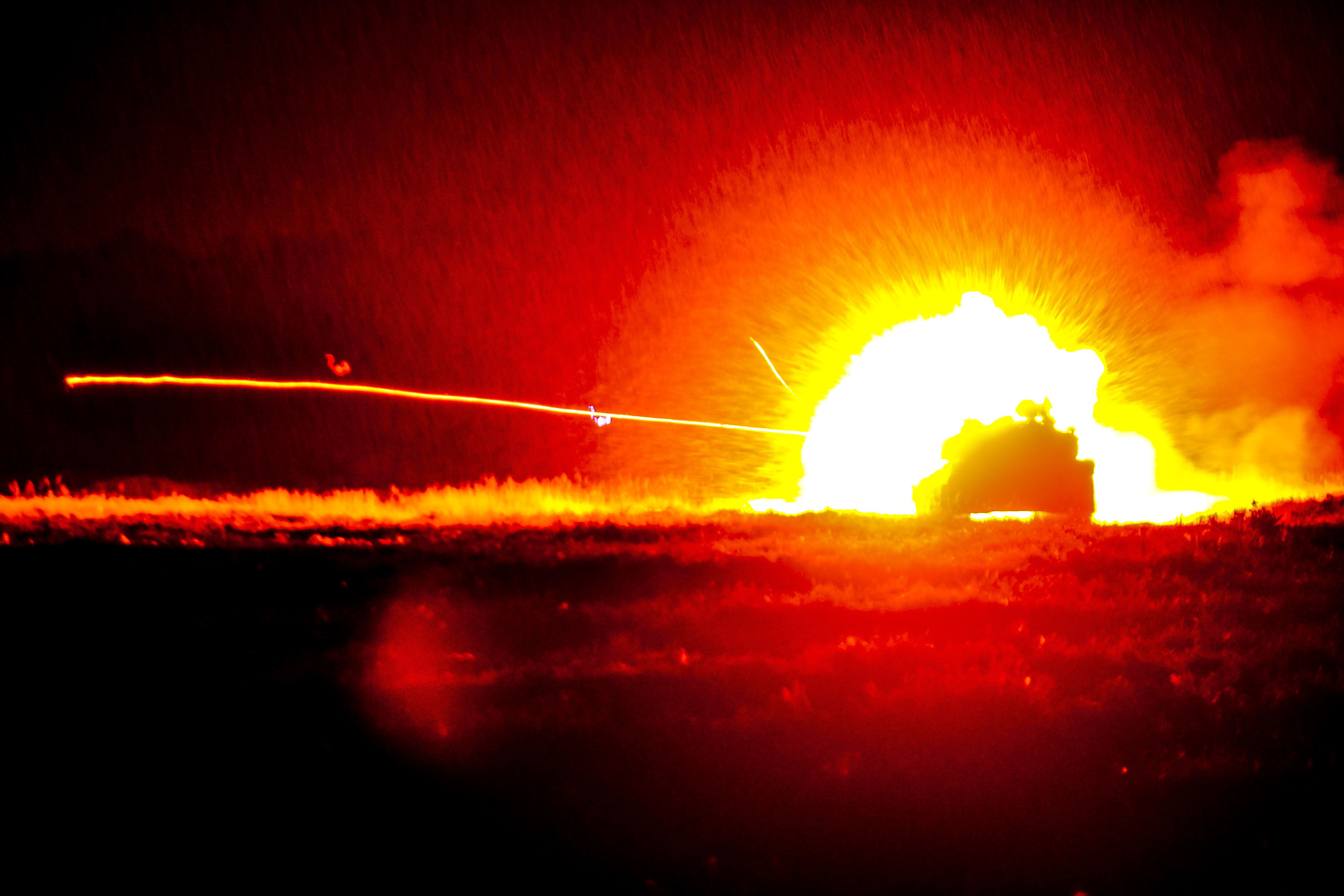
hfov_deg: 6.9
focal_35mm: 300
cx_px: 672
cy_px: 448
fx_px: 11199
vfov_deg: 4.6
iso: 400
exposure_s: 2.5
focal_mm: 200
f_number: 5.6
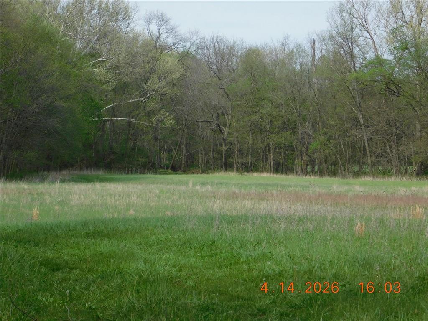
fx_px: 1830
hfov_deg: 13.3
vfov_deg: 10.0
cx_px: 214
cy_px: 160
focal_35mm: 148
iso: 125
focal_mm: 26.3
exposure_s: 1/500
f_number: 5.1
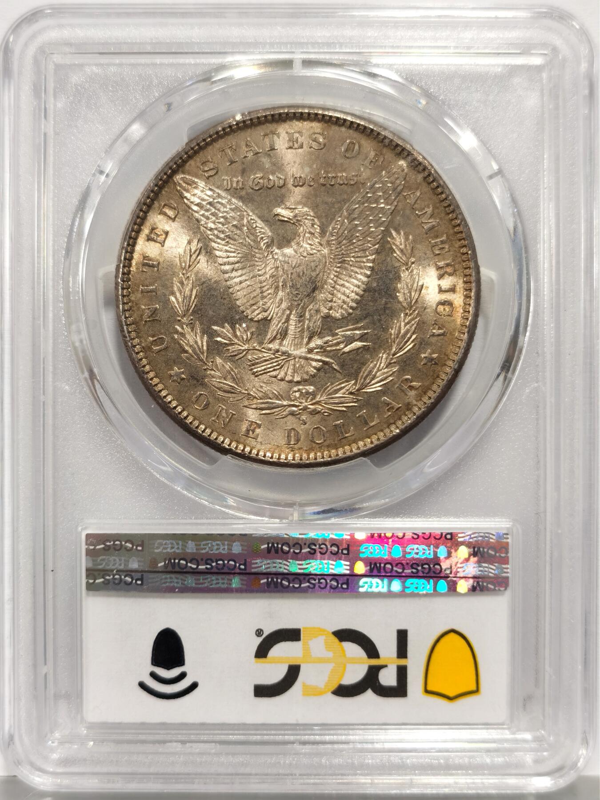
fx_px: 1248
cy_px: 400
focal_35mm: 54
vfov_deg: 35.5
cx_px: 300
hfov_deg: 27.0
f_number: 16
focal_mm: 5.56
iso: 100
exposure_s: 1/100
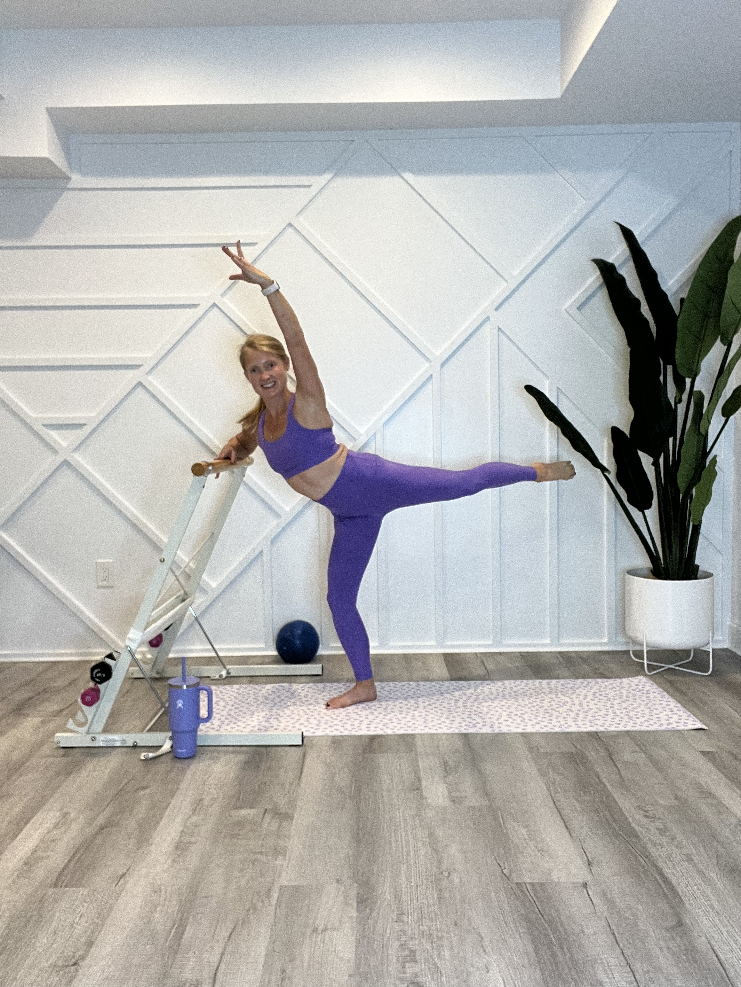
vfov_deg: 60.0
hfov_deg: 46.8
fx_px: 856
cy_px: 494
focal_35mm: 30
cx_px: 370
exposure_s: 1/60
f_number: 2.2
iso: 125
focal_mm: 2.71
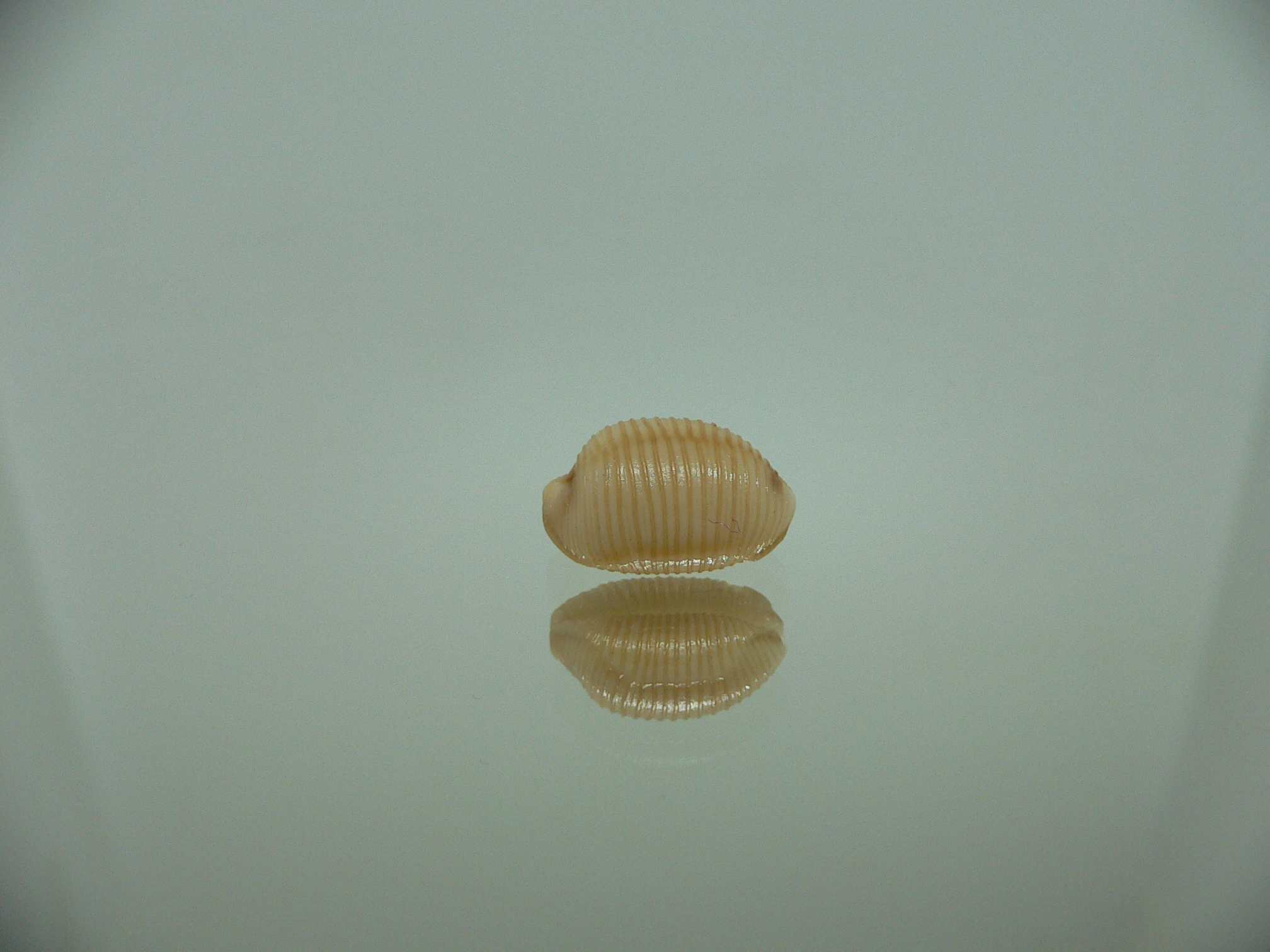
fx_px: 1284
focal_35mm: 35
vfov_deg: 40.7
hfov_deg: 52.6
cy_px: 476
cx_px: 635
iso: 100
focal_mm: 4.6
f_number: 2.8
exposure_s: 1/60
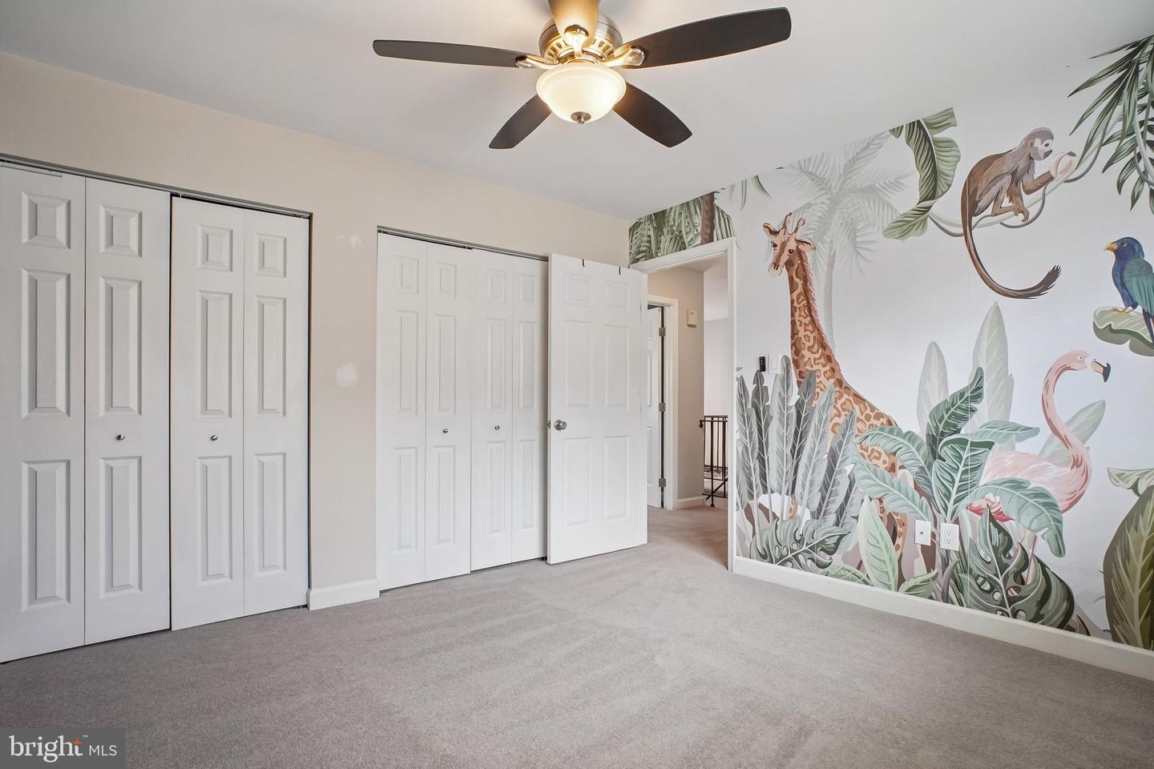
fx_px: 529
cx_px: 577
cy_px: 384
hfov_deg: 95.0
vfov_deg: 72.1
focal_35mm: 16
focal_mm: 11
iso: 500
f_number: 8
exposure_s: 1/20
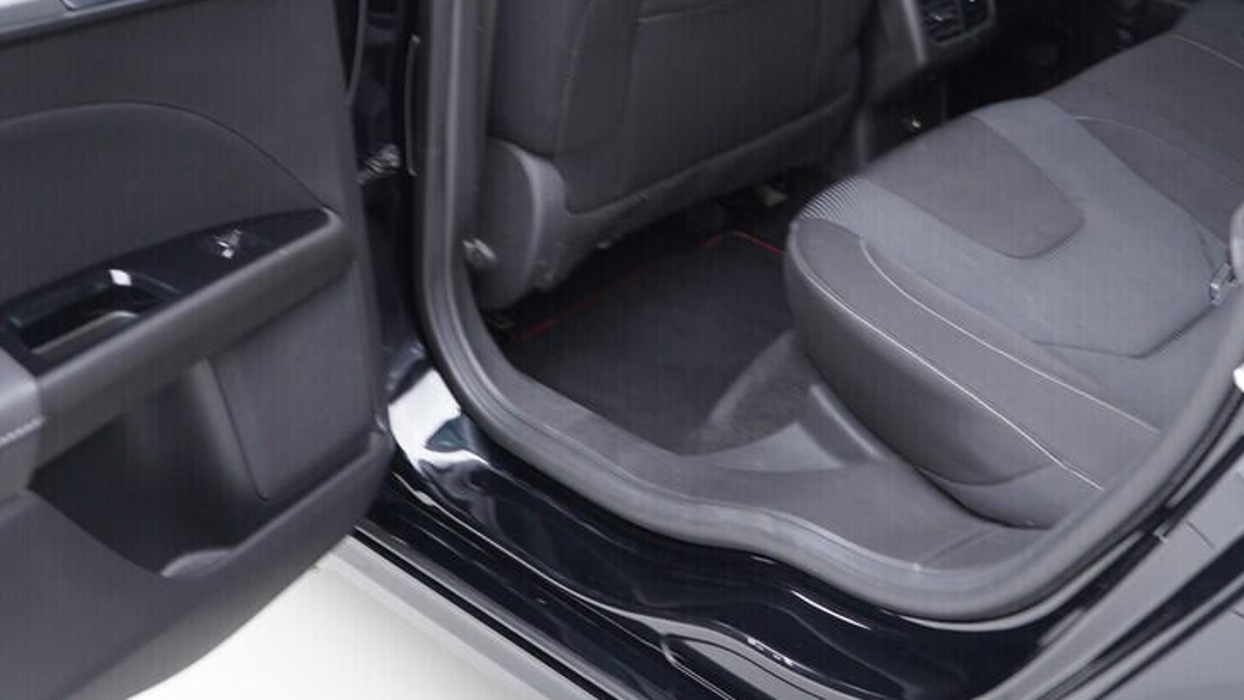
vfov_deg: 22.3
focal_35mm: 53
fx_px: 1748
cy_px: 120
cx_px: 802
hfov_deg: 38.8
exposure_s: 1/40
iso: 500
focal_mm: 24
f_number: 2.8
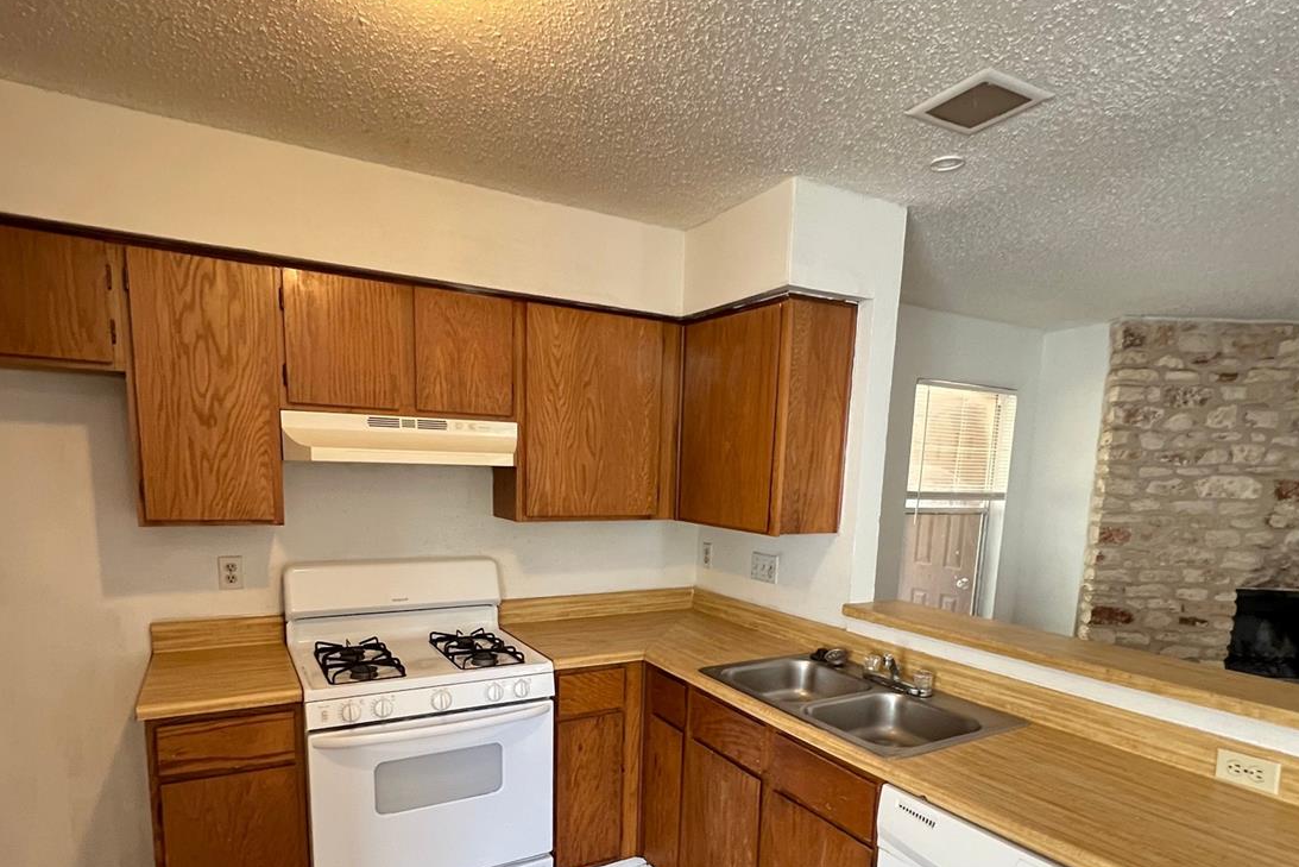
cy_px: 593
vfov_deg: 62.6
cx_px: 647
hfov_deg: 86.9
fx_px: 686
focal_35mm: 19
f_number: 1.8
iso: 400
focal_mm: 1.57
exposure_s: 1/60
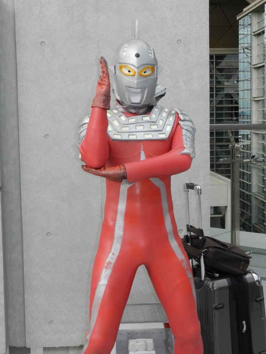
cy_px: 177
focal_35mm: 60
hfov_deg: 24.4
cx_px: 133
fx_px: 615
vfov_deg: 32.2
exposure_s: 1/320
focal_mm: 10.7
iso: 160
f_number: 4.6
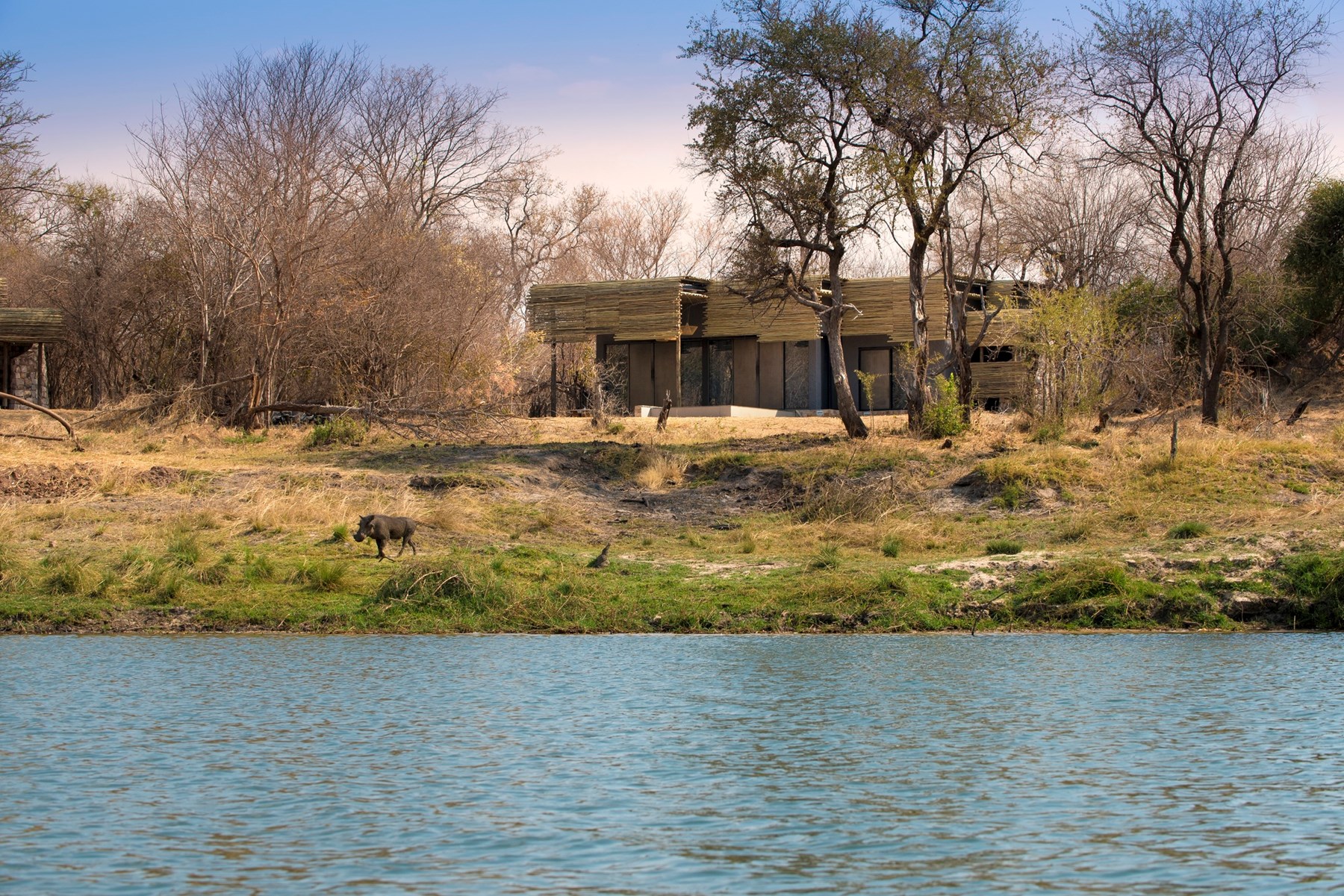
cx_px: 672
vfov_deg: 15.2
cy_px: 448
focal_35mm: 90
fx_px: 3361
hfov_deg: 22.6
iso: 200
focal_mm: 90
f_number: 9.5
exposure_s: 1/350
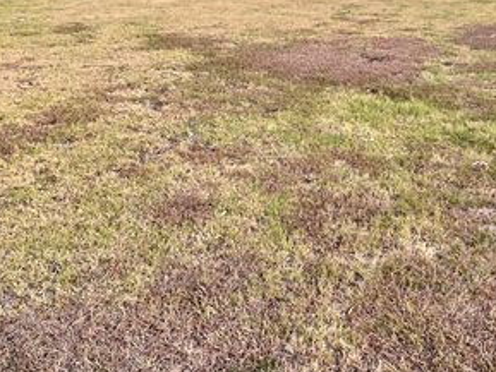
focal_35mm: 45
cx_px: 302
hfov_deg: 41.8
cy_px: 85
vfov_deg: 31.5
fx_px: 645
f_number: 1.5
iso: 50
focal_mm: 5.7
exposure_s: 1/1751
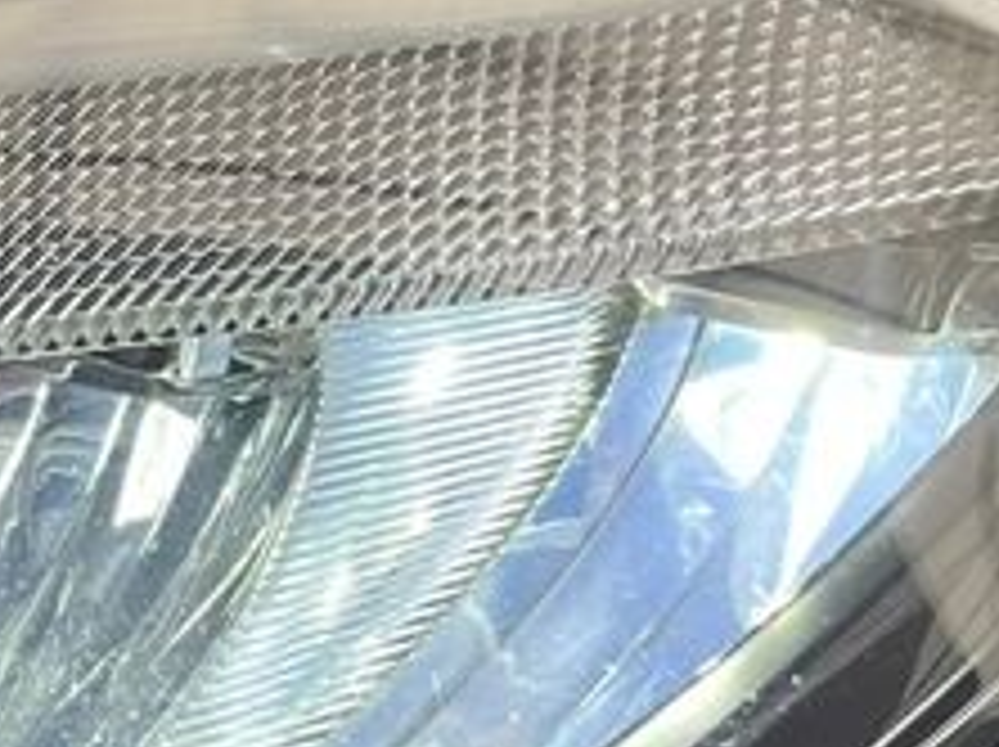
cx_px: -504
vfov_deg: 12.3
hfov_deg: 15.2
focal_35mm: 120
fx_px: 3459
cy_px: 562
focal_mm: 5.1
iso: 40
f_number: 1.6
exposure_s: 1/122
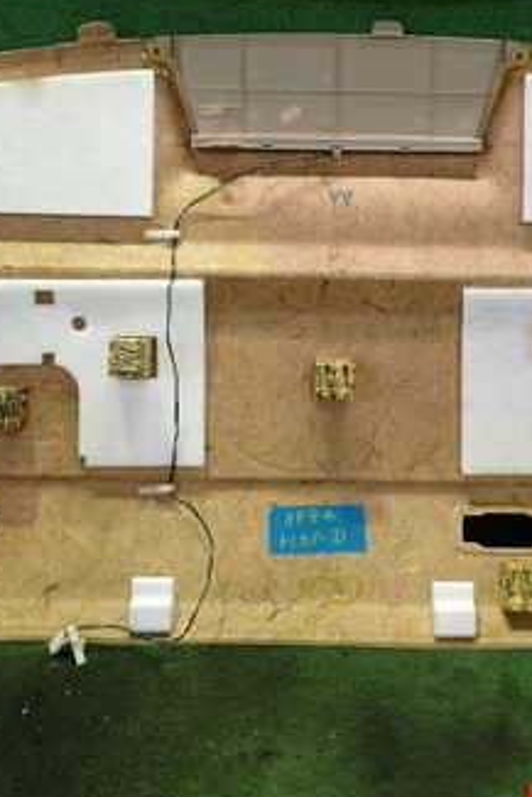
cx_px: 346
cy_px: 287
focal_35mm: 48
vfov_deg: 40.7
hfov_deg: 28.0
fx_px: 1063
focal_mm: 4.5
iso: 250
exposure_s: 1/30
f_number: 2
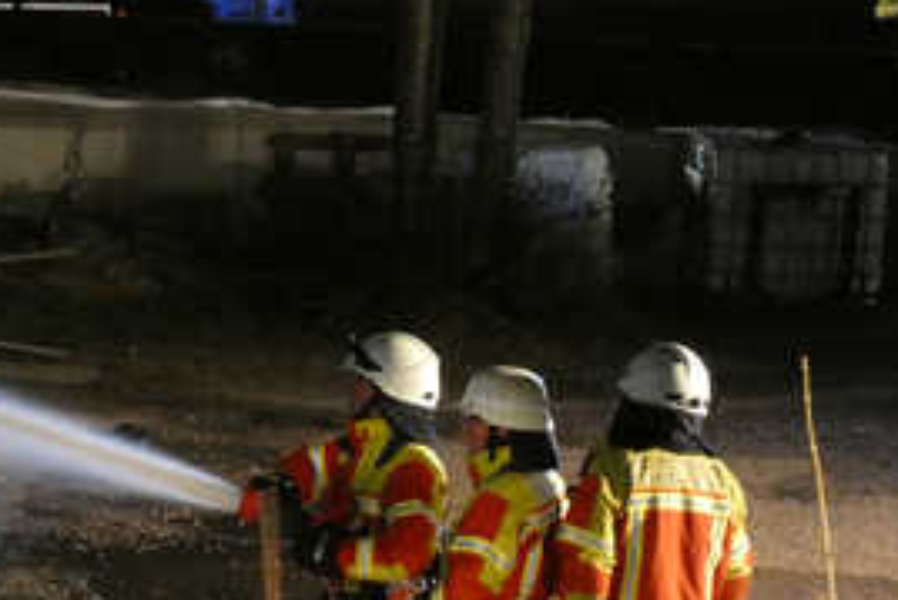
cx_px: 328
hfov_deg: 9.0
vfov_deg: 6.0
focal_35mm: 228
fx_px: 5690
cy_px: 493
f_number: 5.4
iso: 1600
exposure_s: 1/10
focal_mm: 26.3
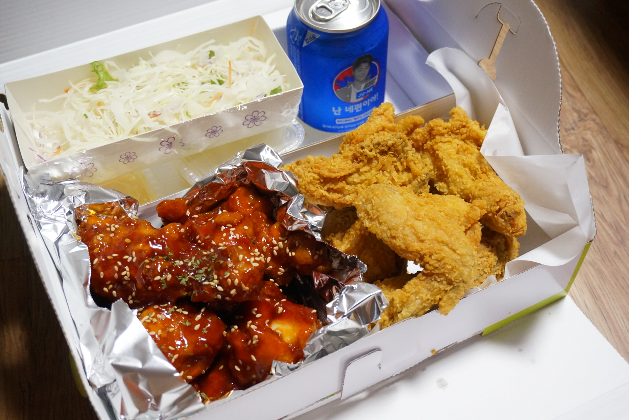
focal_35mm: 44
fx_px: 761
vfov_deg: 30.9
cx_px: 314
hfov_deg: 44.9
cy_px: 210
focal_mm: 29
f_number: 4.5
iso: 2000
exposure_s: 1/60
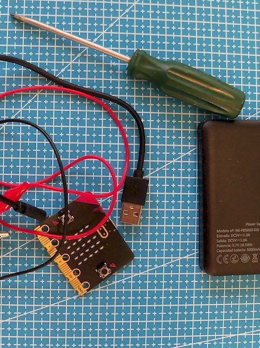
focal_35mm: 52
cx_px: 61
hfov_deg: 27.6
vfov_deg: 36.8
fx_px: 521
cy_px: 177
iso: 200
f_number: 3.5
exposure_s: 1/40
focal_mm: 6.2
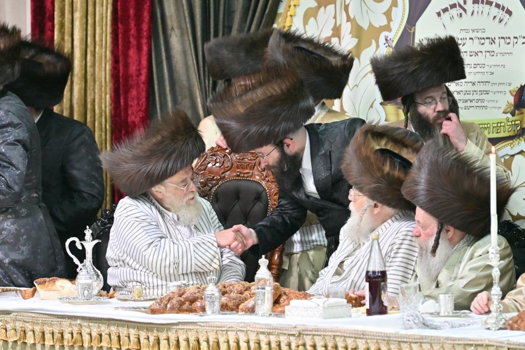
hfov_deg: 7.9
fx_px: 3819
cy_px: 175
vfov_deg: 5.2
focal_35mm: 262
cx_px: 262
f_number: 2.8
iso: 400
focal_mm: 175
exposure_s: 1/200
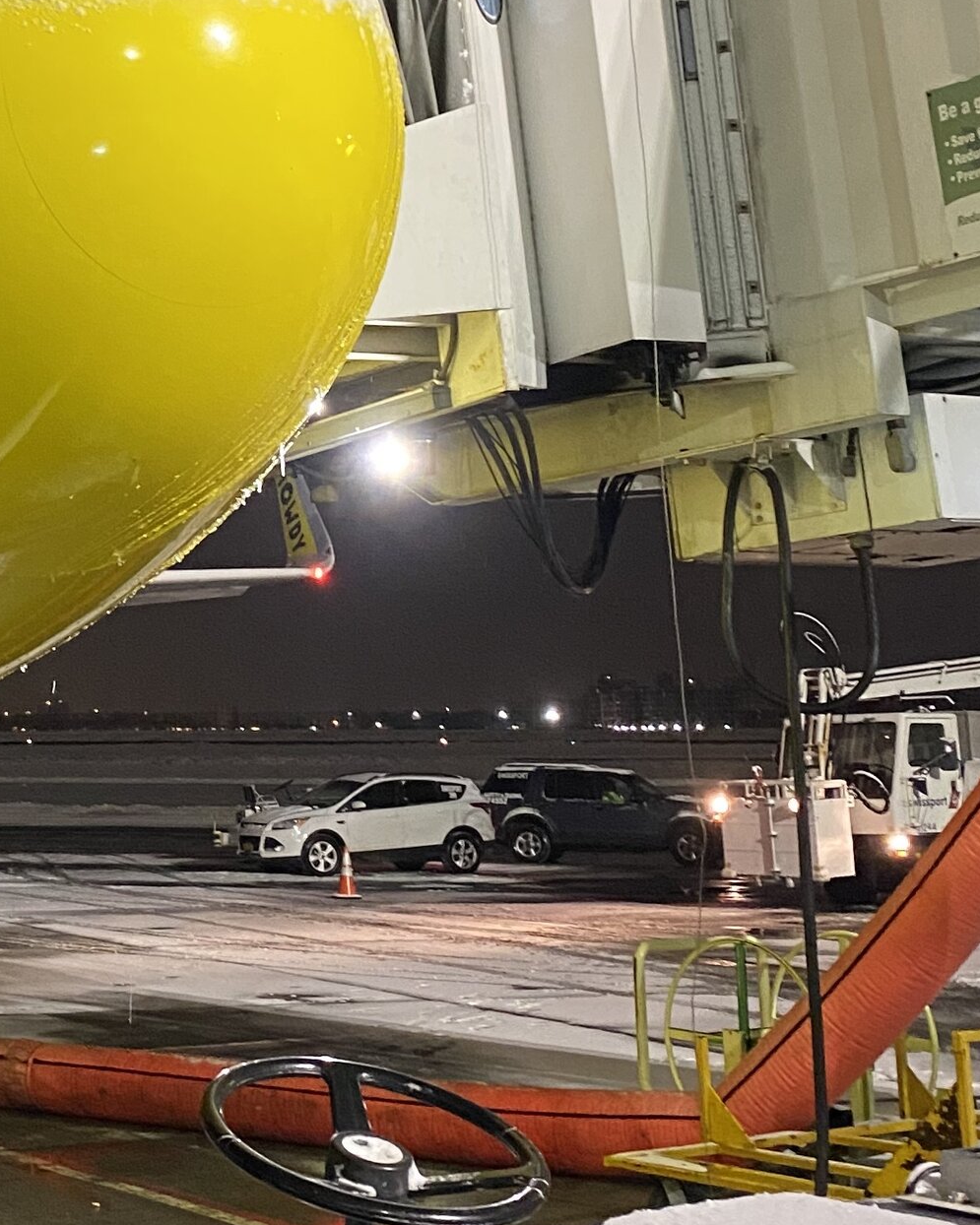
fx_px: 2466
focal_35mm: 68
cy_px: 290
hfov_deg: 21.3
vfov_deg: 27.5
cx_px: -118
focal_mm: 4.25
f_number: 1.8
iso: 640
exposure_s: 1/40
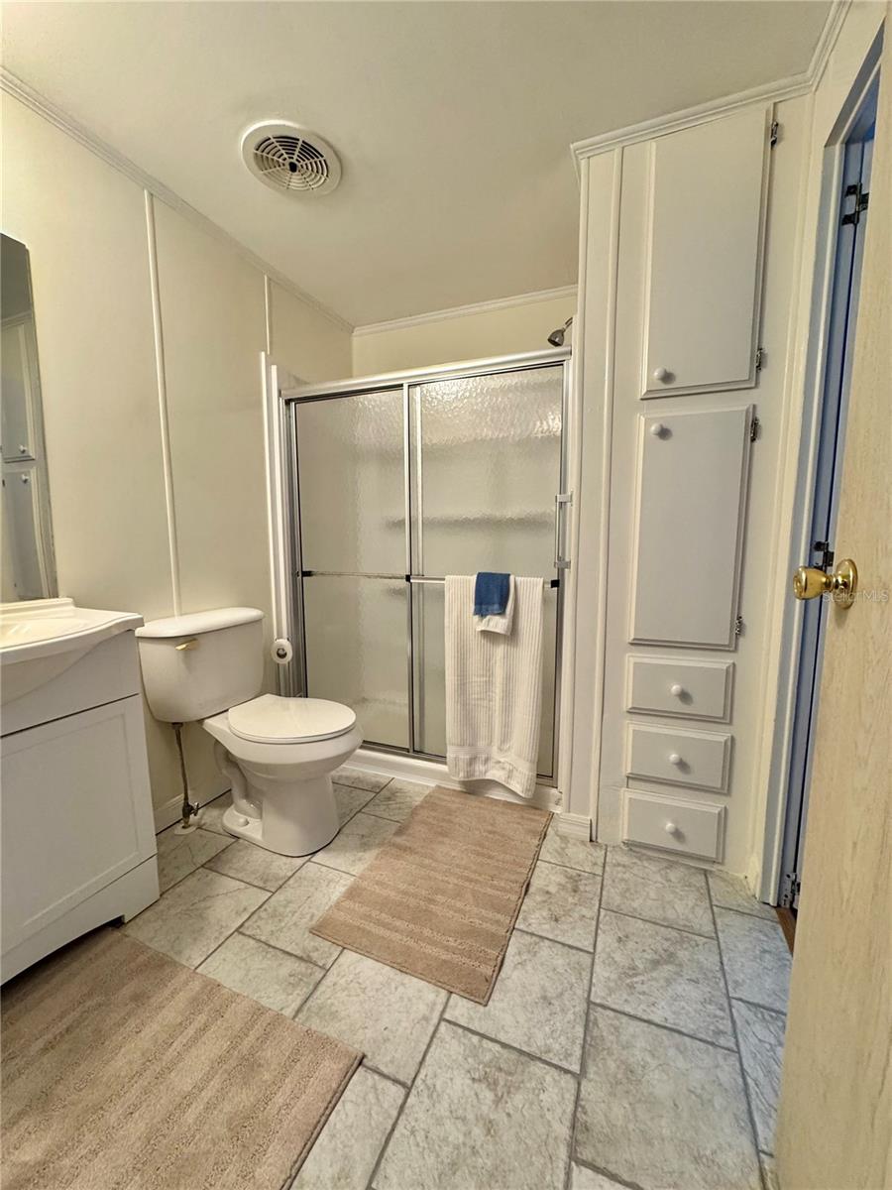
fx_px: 481
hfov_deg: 85.7
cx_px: 446
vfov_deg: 102.1
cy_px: 595
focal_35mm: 14
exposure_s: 1/120
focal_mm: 2.22
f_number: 2.2
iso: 320
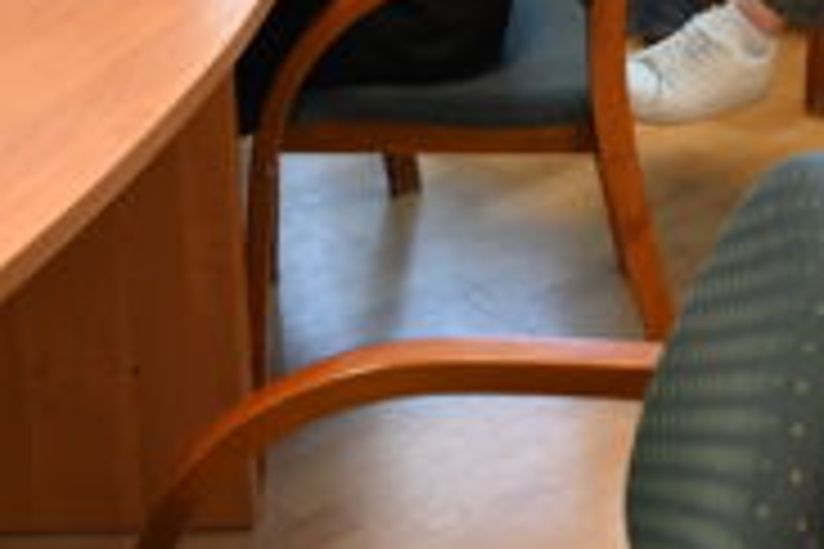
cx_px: 419
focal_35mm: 92
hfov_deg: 22.1
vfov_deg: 14.0
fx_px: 2106
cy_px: -256
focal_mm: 24
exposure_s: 1/125
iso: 1400
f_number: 4
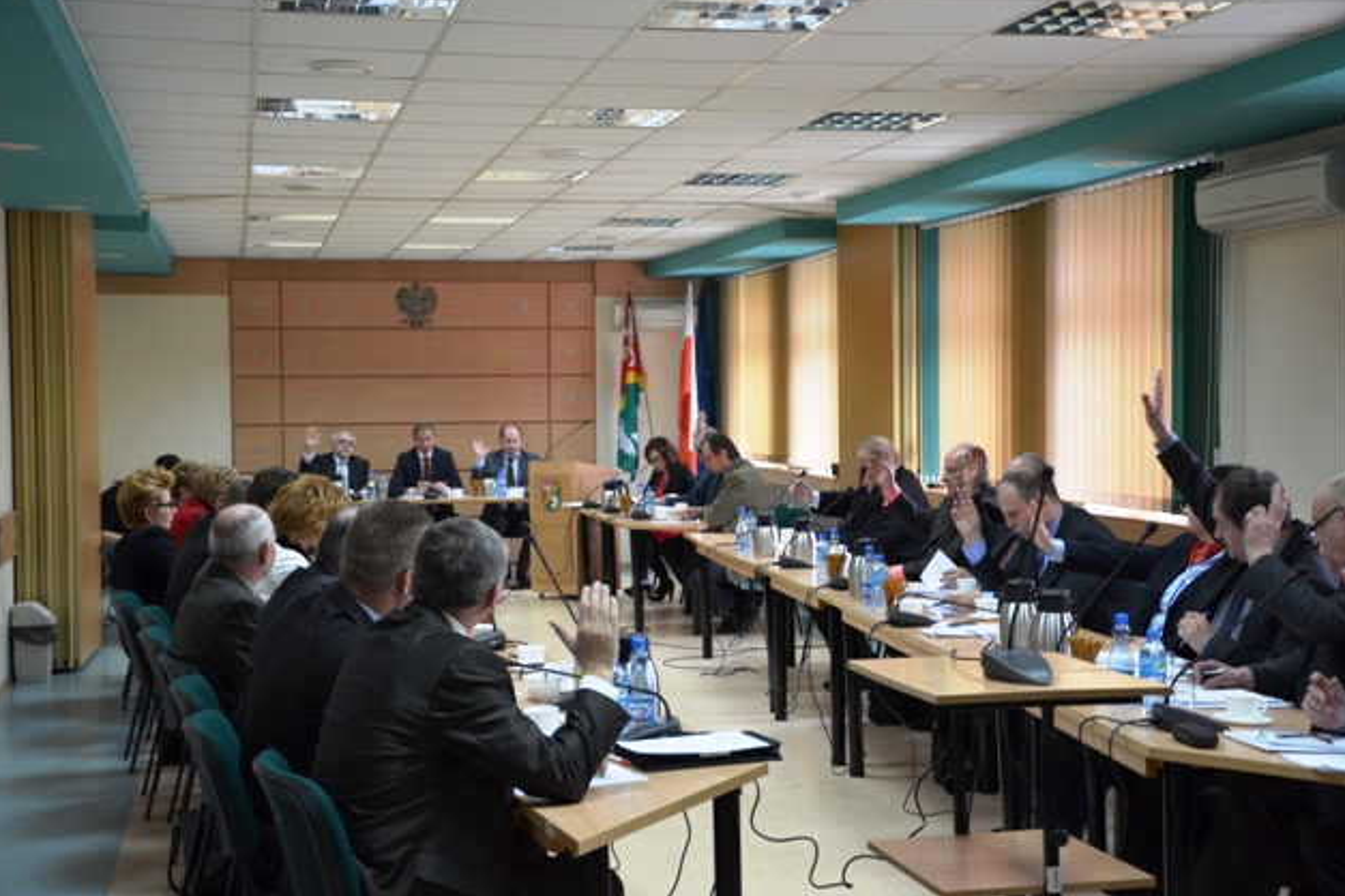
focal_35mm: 54
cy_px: 444
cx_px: 665
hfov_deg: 37.2
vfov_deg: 25.3
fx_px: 1999
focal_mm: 35
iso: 720
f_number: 4.5
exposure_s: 1/60
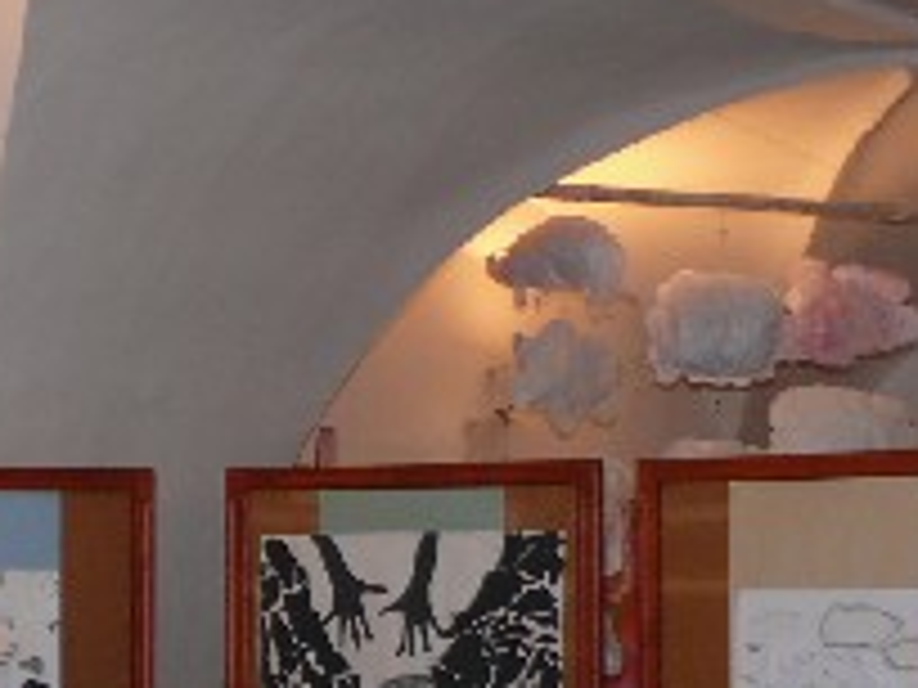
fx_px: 3633
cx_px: -279
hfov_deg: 13.8
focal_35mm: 137
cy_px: 805
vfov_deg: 10.7
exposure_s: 1/30
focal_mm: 7.5
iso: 100
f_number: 2.8
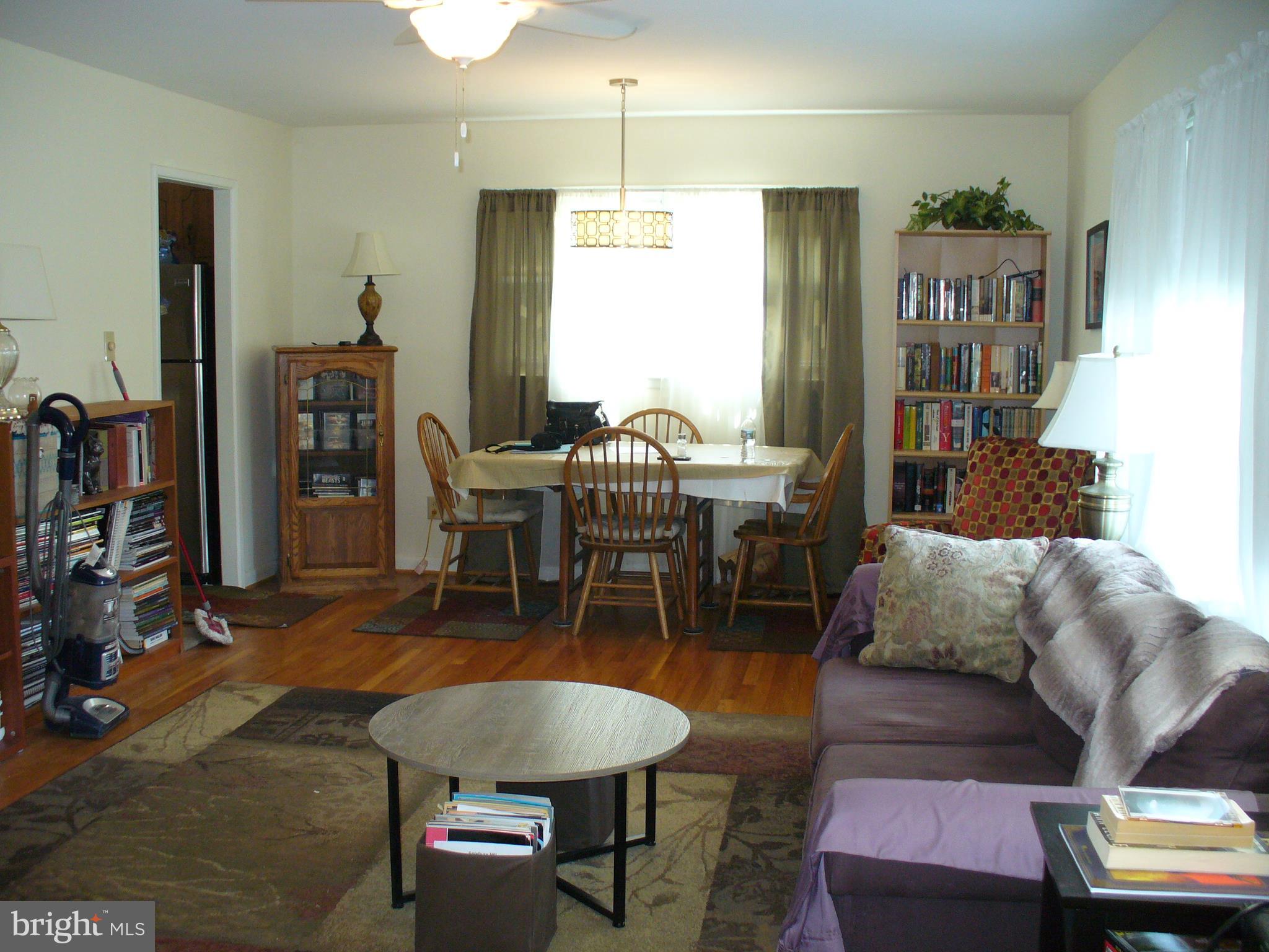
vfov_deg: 38.7
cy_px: 476
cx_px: 634
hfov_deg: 50.1
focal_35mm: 37
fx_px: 1356
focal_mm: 6.1
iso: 160
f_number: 2.8
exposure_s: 1/30
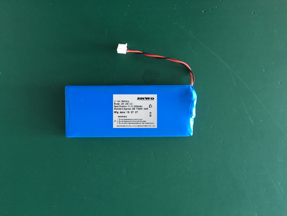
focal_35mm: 29
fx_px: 240
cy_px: 108
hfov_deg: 61.7
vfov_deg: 48.2
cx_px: 144
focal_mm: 4.15
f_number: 2.2
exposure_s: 1/17
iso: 250
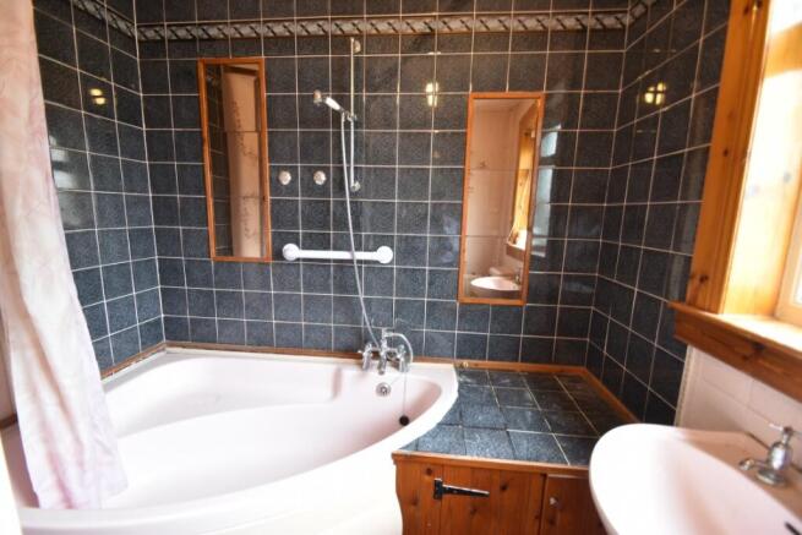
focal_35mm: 15
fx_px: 334
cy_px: 268
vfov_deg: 77.4
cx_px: 401
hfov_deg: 100.4
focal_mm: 10
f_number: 4.5
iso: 220
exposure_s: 1/15
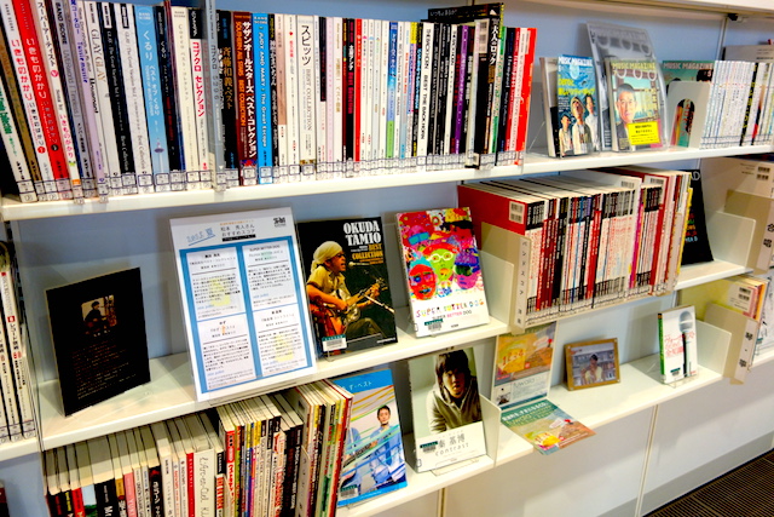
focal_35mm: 28
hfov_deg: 65.5
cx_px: 387
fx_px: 602
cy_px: 258
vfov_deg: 46.4
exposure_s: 1/160
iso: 200
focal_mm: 10.4
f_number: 1.8
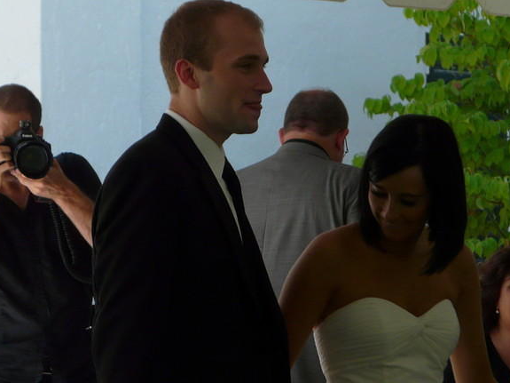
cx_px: 273
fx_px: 5097
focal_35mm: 346
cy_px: 184
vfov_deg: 4.3
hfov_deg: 5.7
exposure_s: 1/320
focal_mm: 40
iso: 125
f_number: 4
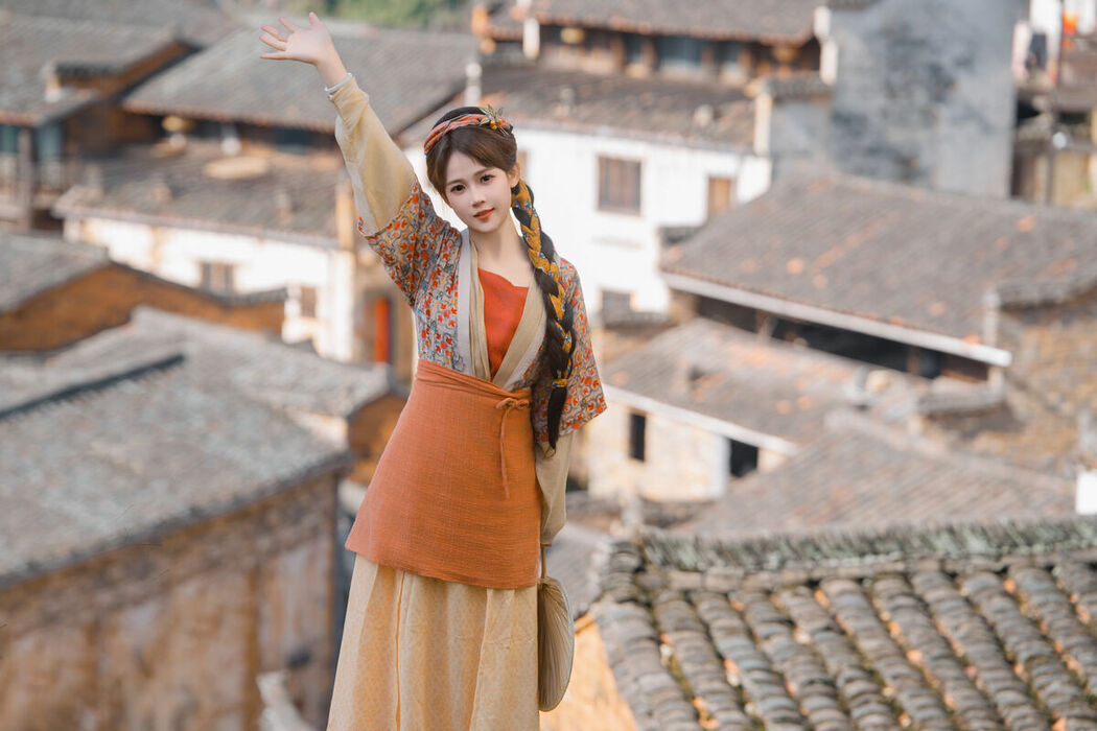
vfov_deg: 12.7
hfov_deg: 18.9
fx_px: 3291
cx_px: 548
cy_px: 366
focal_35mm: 108
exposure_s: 1/400
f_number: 3.5
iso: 125
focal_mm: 108
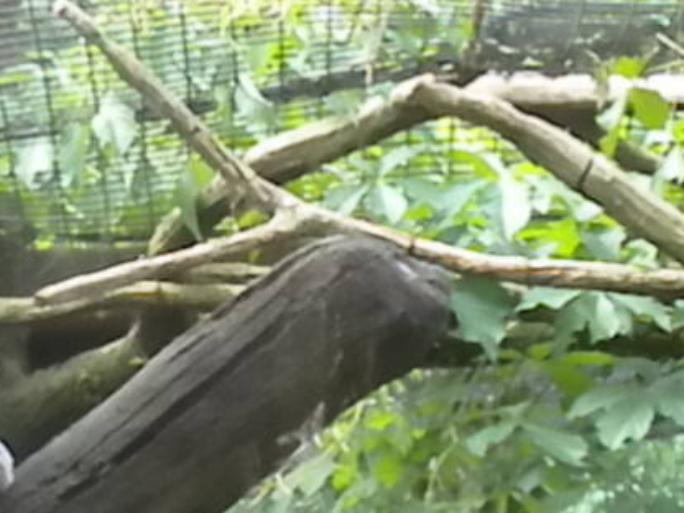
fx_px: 7607
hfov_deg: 5.1
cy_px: 261
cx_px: -143
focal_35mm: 385
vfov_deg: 3.9
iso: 640
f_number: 5.1
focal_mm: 17.7
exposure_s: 1/196
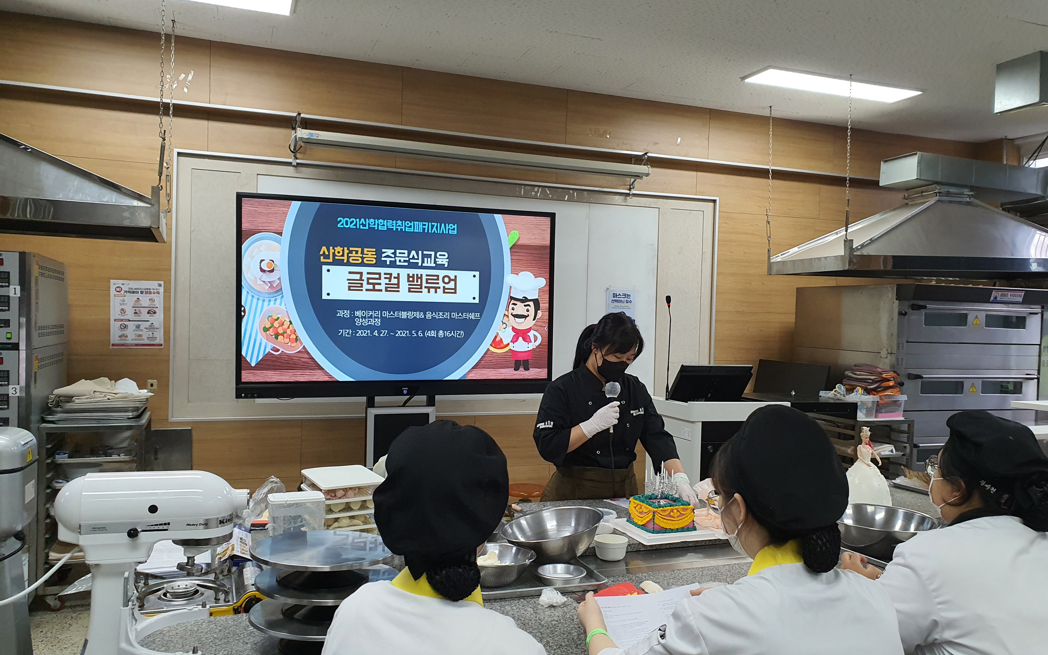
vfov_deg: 44.5
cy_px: 338
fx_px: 800
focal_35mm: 28
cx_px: 529
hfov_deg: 66.5
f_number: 2.4
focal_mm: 4.3
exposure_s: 1/120
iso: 200
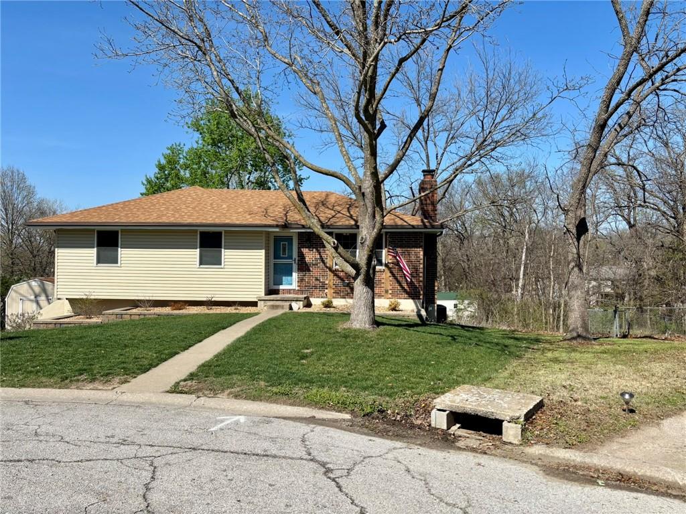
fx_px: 515
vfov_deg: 53.1
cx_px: 343
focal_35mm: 26
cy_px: 257
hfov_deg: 67.3
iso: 50
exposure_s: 1/3788
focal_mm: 5.96
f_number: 1.6
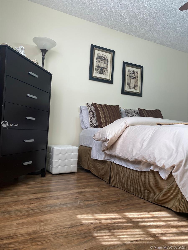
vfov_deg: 67.3
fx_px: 188
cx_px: 94
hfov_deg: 53.1
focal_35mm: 26
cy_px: 125
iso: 64
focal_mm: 4.25
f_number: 1.8
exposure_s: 1/120
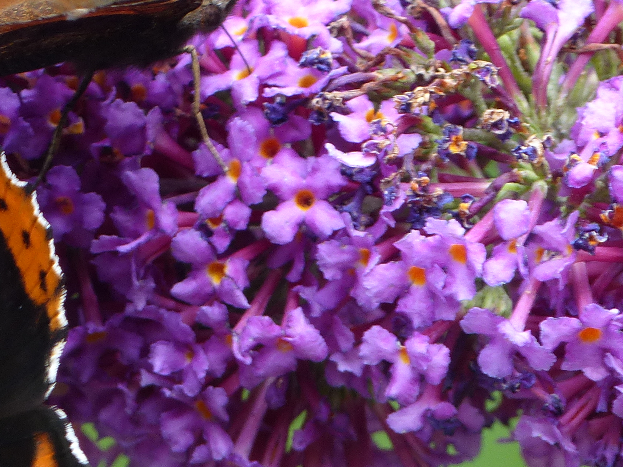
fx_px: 25805
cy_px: 13
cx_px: -2
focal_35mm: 1434
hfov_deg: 1.4
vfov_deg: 1.0
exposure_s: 1/125
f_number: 4
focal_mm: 108
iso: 100
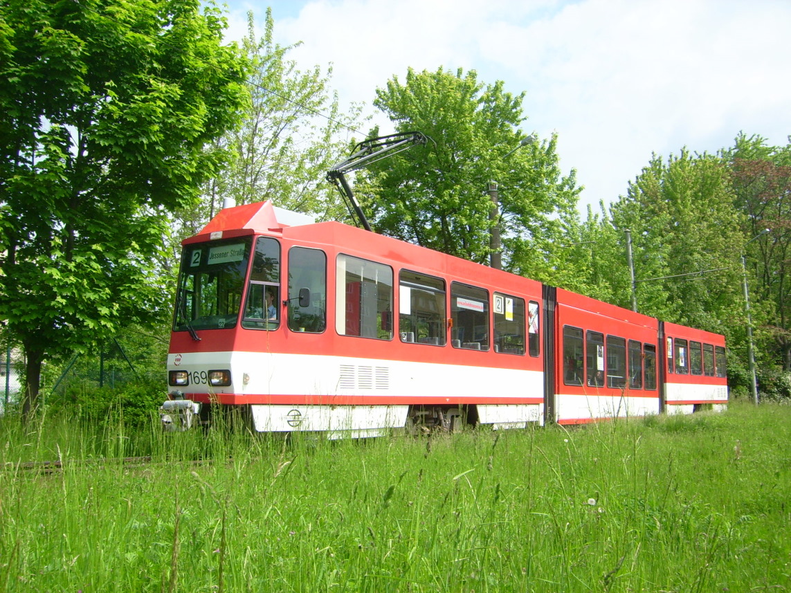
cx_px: 396
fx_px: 800
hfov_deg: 52.6
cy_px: 296
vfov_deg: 40.7
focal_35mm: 35
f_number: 5.8
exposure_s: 1/250
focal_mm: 5.95
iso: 50
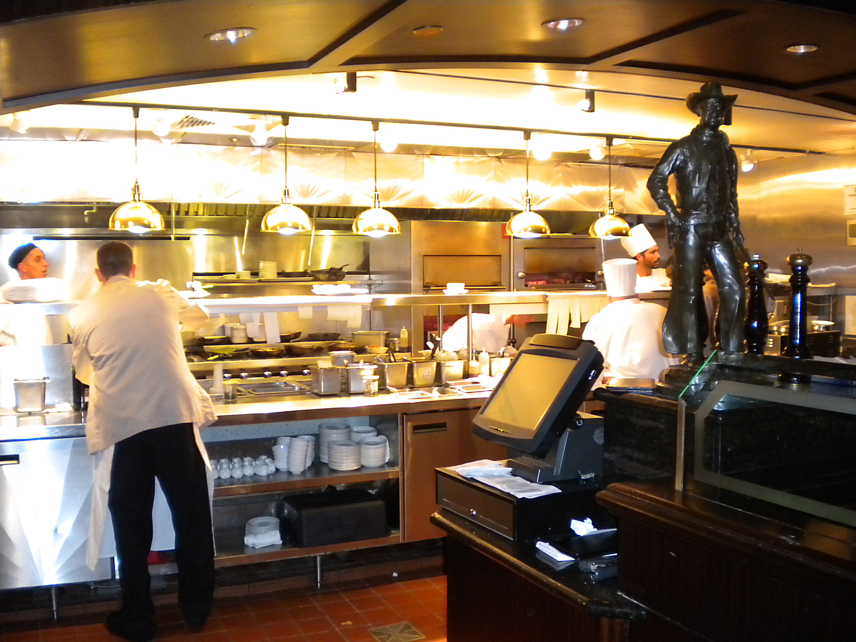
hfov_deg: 52.6
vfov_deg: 40.7
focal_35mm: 35
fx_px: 865
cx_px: 428
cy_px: 321
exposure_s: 1/14.2
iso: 400
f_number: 3.1
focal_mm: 6.3
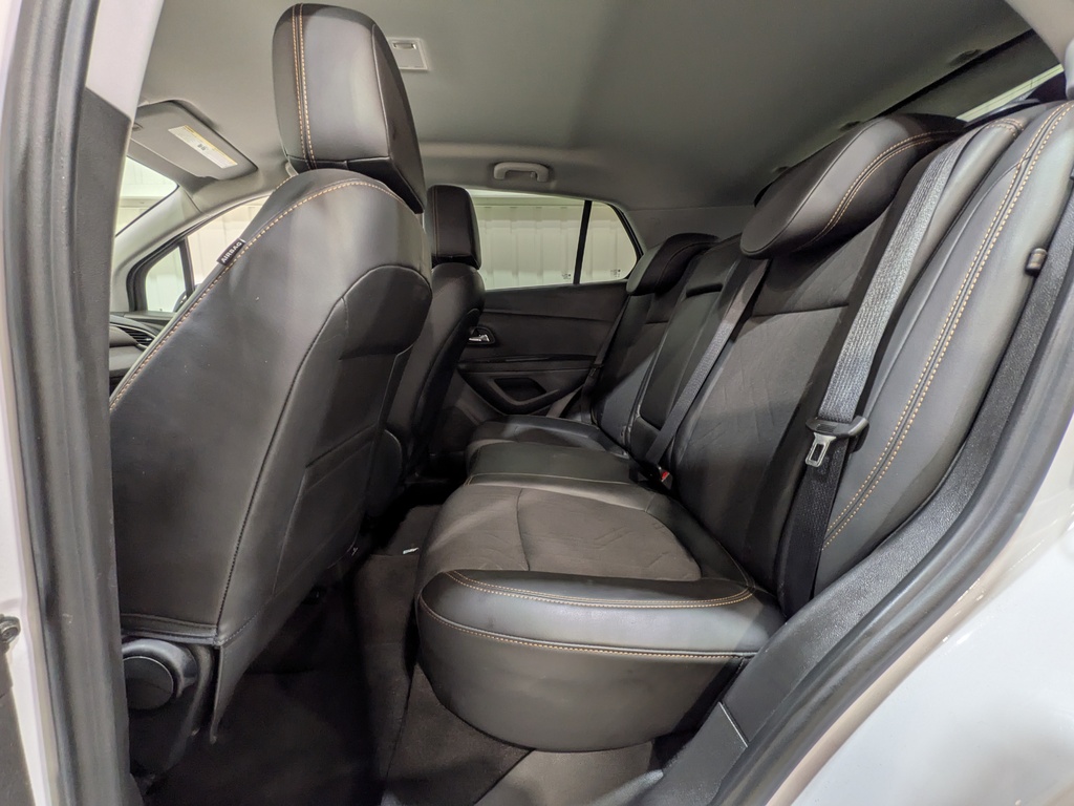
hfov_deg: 102.1
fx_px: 434
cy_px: 403
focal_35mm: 14
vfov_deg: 85.7
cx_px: 537
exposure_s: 1/24
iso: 64
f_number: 2.2
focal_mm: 1.83
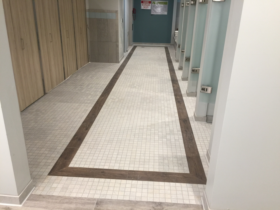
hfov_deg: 61.7
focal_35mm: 29
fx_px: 235
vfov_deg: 48.2
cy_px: 105
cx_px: 140
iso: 32
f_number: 2.2
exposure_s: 1/15
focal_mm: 4.15
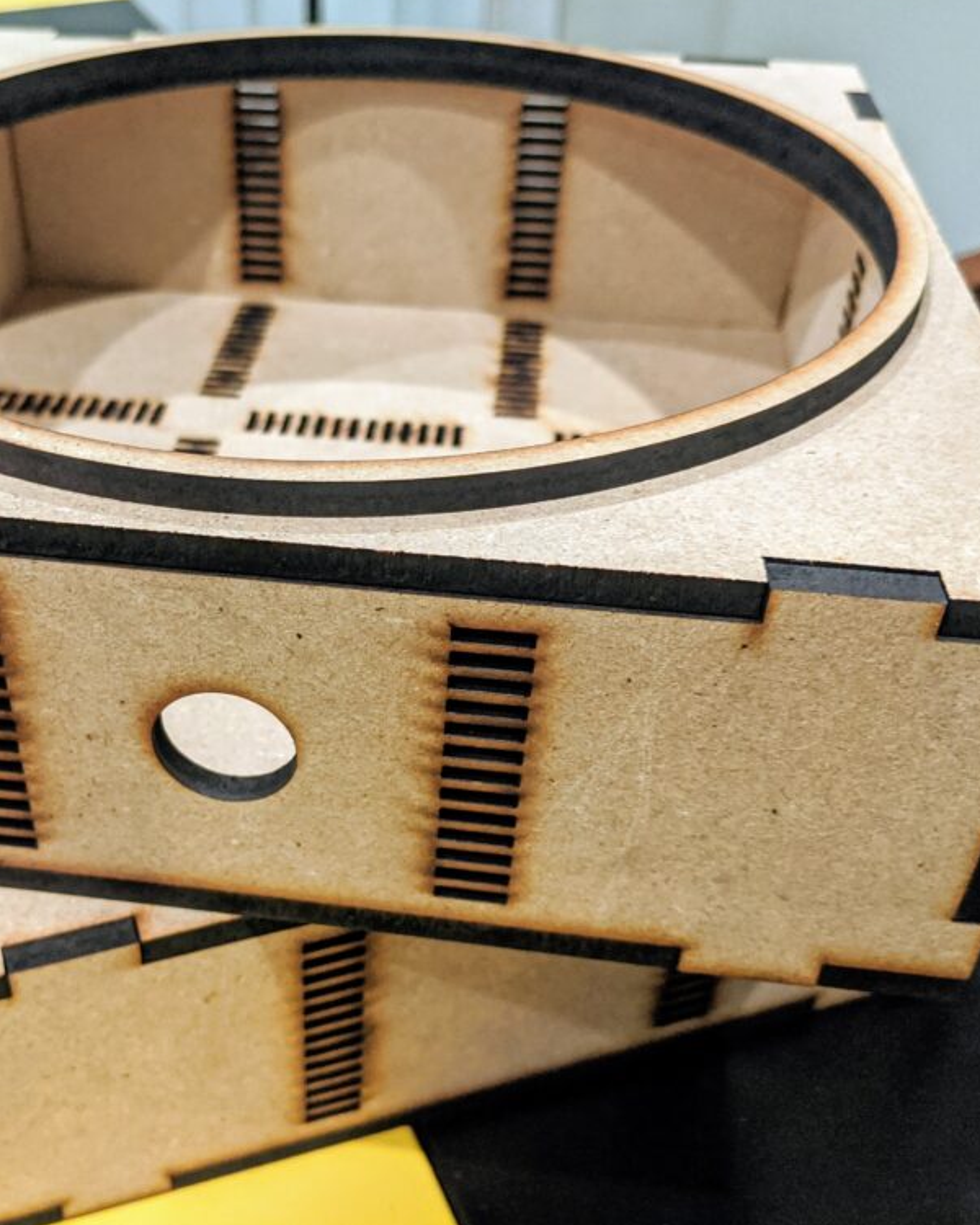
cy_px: 609
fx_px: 1305
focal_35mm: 36
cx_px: 338
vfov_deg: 50.3
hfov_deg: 40.7
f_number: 1.8
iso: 438
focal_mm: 4.44
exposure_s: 1/24
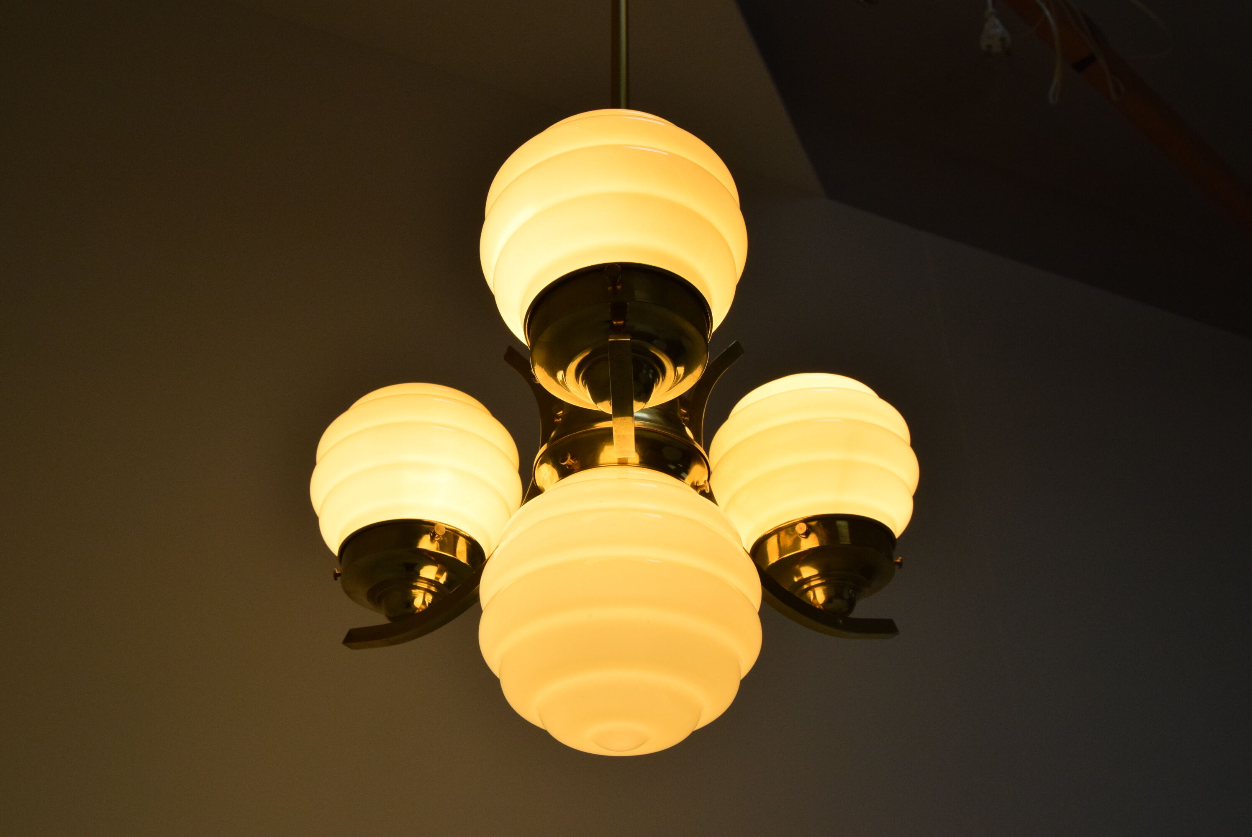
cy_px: 418
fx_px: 1357
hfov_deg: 49.5
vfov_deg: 34.3
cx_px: 626
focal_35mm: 39
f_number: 10
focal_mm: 26
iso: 1600
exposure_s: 1/400
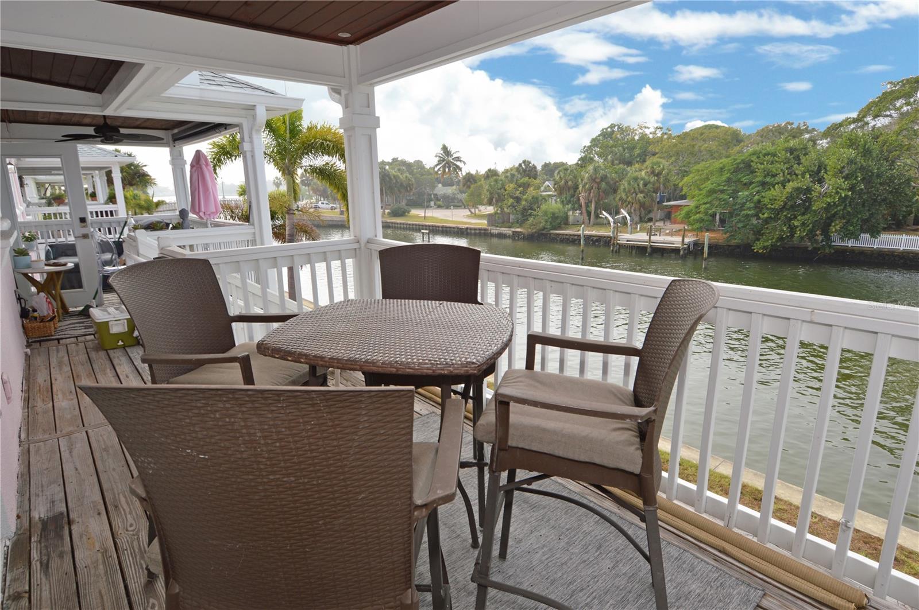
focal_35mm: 18
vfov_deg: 67.3
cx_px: 460
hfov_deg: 90.1
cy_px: 305
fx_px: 459
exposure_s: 1/200
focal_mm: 12
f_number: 6.3
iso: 100
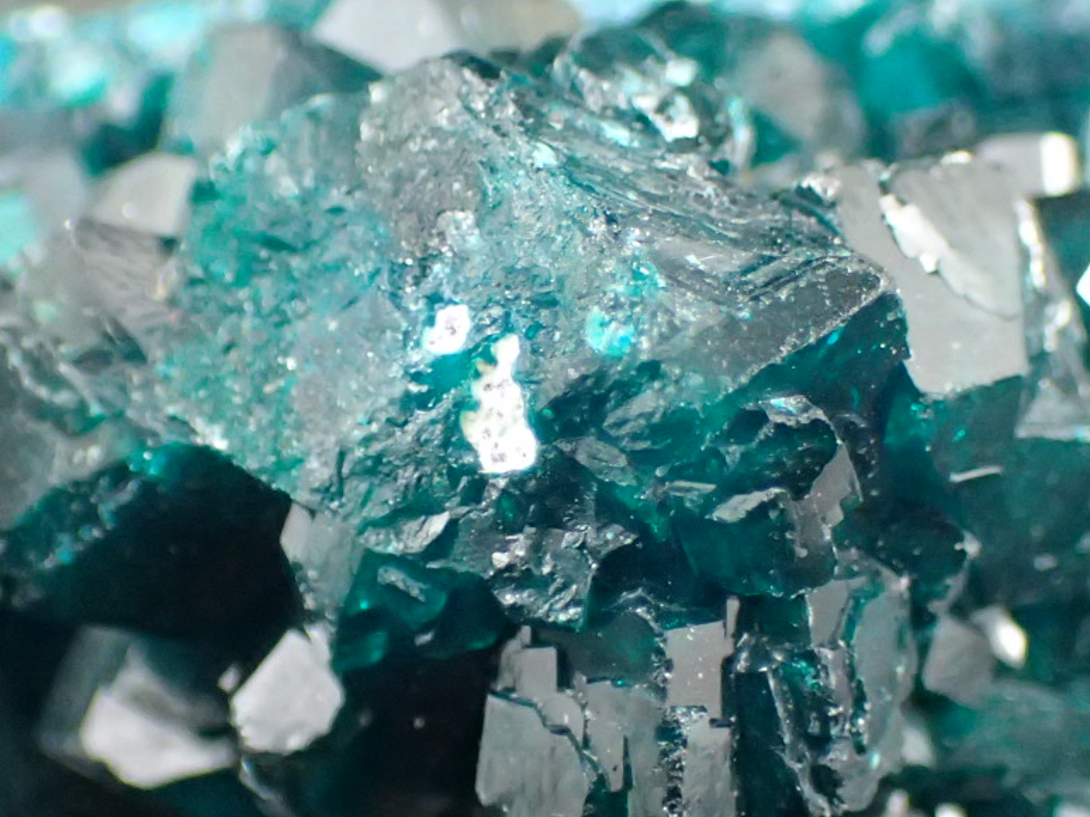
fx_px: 3589
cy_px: 460
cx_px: 549
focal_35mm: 114
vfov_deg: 13.0
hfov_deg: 17.3
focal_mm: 8.41
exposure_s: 1/160
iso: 800
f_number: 3.1
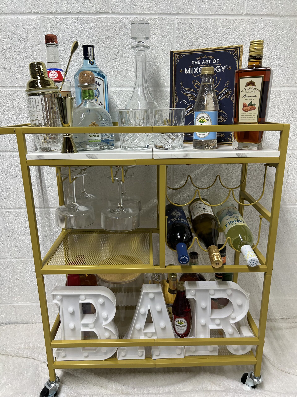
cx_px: 148
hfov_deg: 53.1
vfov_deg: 67.3
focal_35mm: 26
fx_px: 297
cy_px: 198
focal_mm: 5.7
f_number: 1.5
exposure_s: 1/120
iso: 100
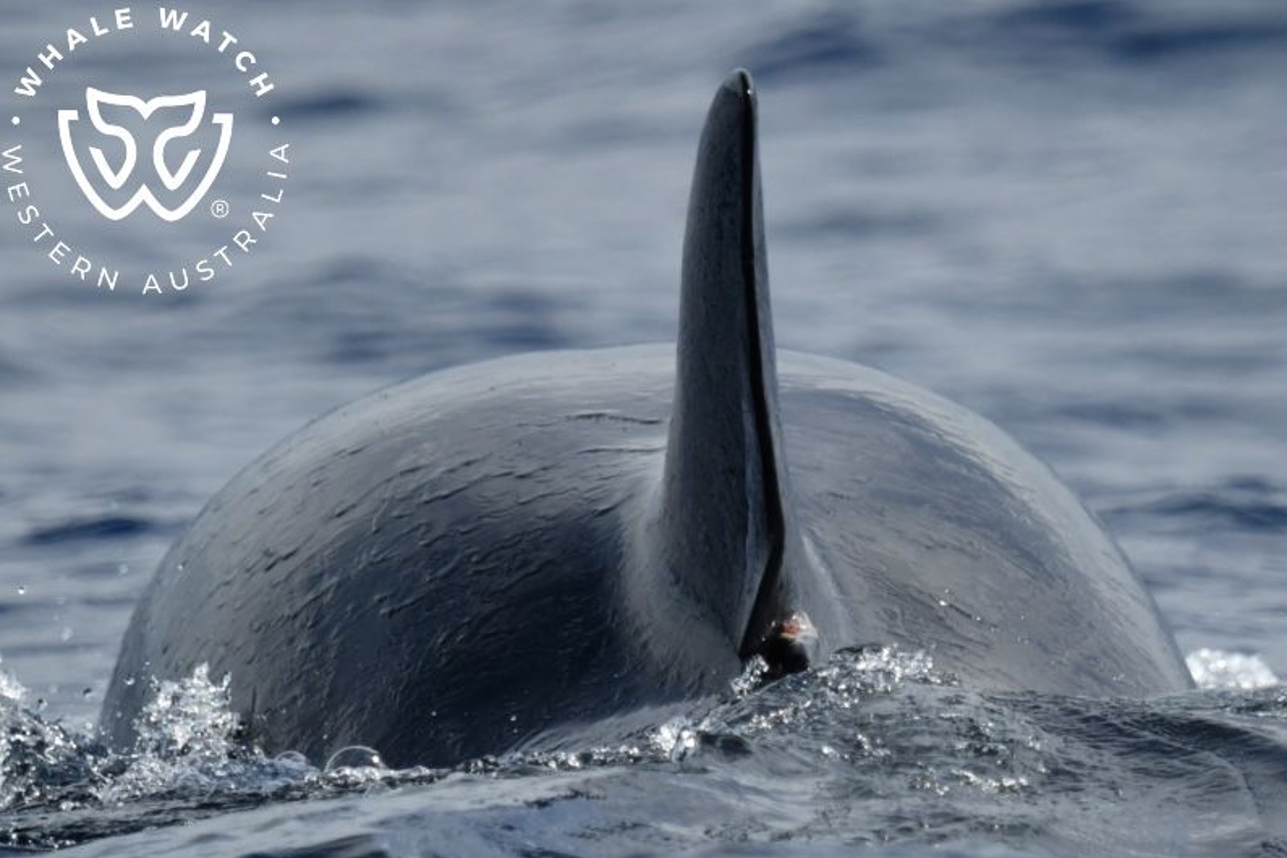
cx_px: 646
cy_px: 430
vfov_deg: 2.7
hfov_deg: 4.1
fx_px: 17981
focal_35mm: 503
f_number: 6.3
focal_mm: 500
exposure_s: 1/8000
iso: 900
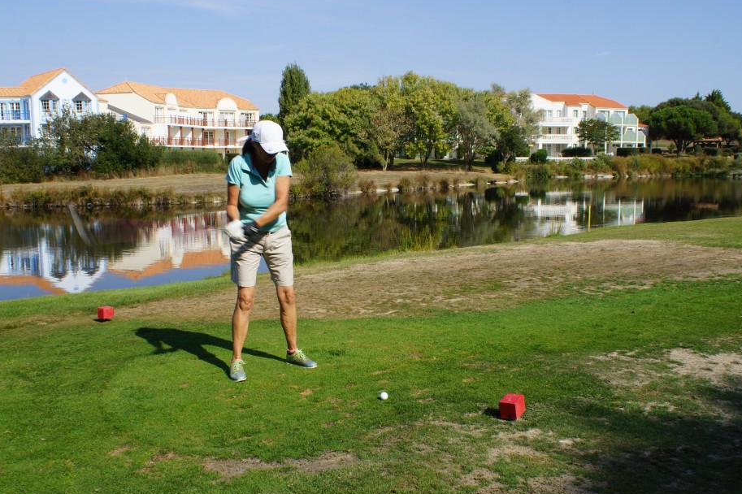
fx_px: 762
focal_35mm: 37
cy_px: 274
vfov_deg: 35.9
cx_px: 358
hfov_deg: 51.9
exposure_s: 1/125
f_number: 13
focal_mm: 22
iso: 100
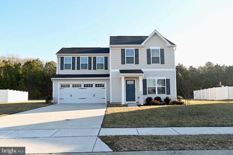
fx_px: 194
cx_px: 116
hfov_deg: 61.9
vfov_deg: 43.6
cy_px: 78
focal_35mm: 30
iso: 320
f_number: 6.3
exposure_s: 1/320
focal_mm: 20
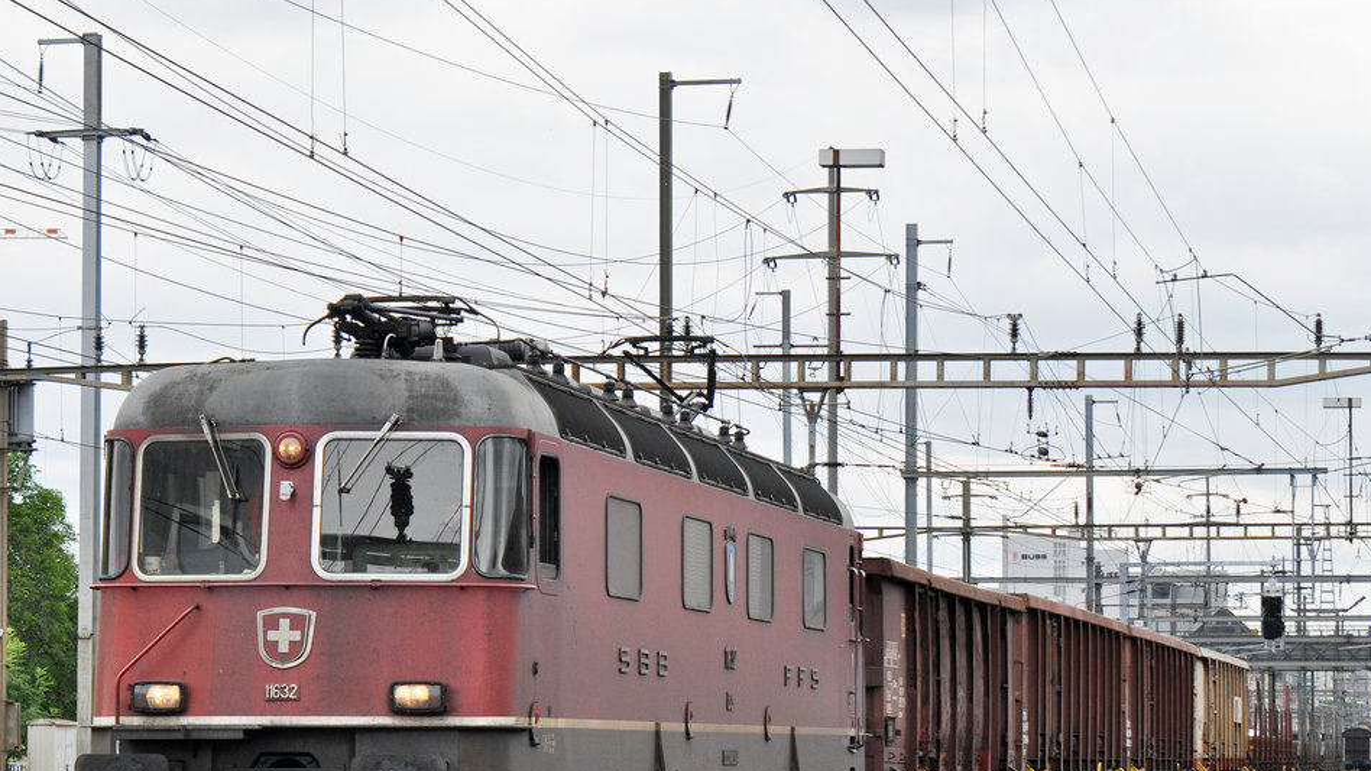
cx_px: 635
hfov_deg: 15.5
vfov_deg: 8.7
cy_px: 497
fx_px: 5053
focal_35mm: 139
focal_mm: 70
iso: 400
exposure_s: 1/1000
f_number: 5.6
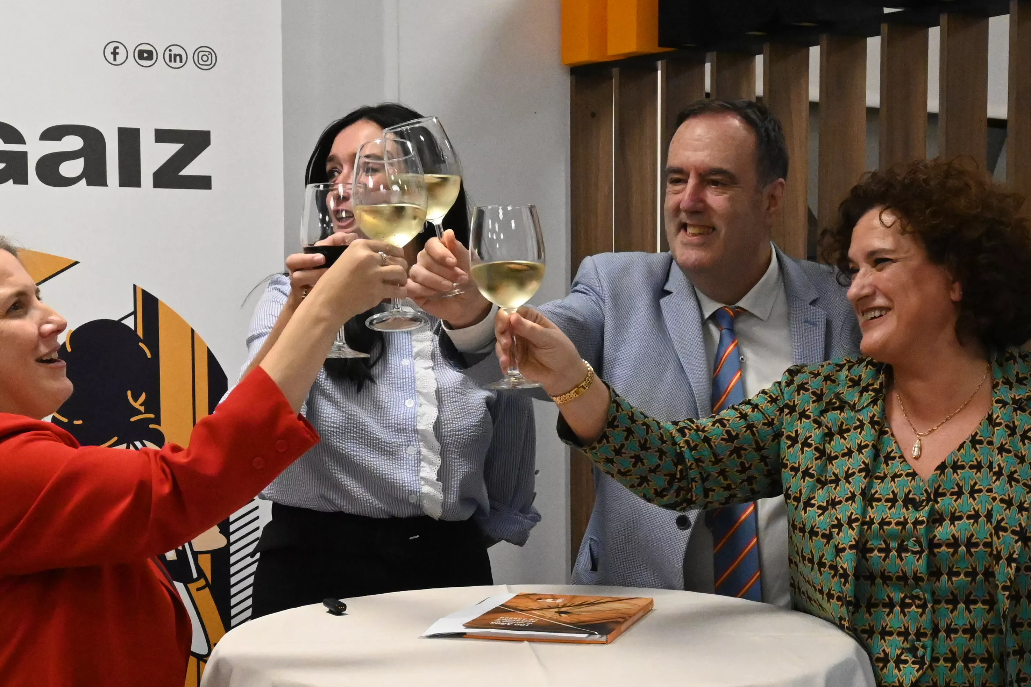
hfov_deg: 29.6
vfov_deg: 19.8
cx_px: 597
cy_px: 527
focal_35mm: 68
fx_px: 1947
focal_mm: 24
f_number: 8
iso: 6400
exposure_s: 1/250
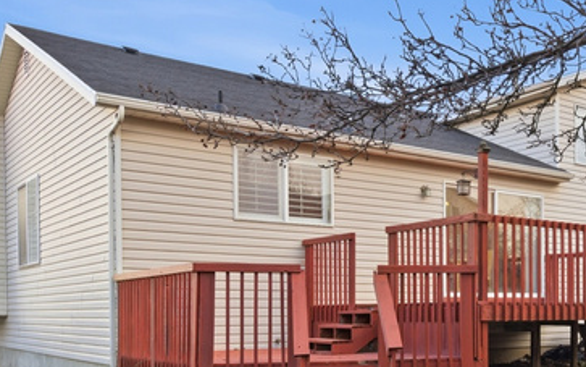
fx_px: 735
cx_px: 550
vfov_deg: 27.2
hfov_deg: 39.6
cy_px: 320
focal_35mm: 46
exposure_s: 1/160
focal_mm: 16
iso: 250
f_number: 9
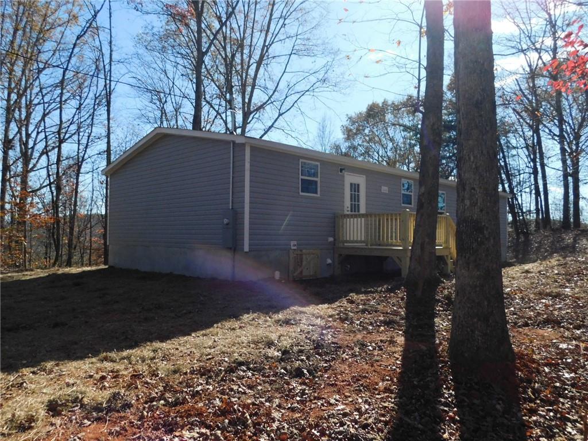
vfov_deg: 54.9
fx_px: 425
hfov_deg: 69.4
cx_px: 294
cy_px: 220
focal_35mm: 25
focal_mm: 4.5
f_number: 6.2
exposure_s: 1/1000
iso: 400
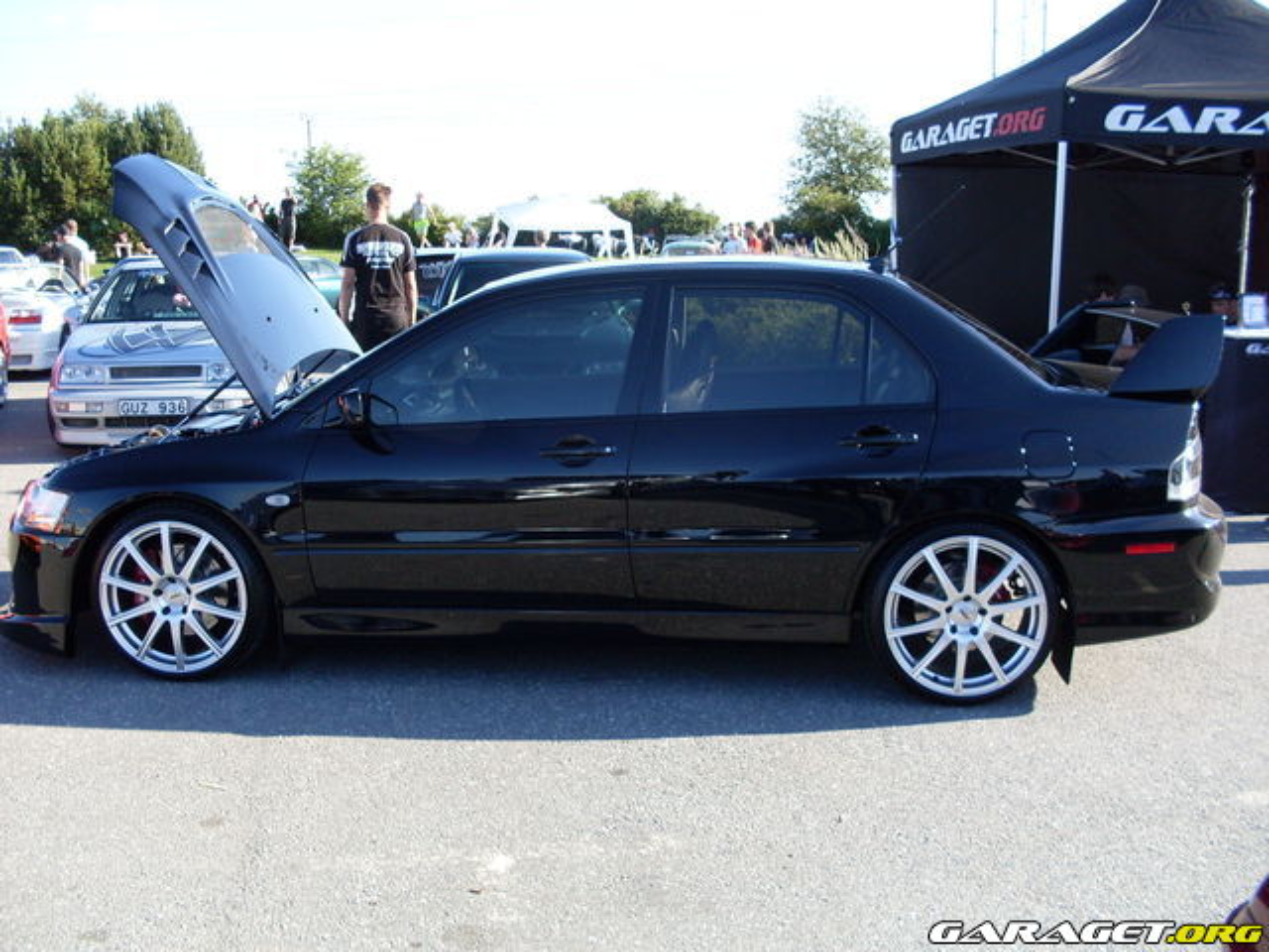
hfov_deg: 49.0
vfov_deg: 37.7
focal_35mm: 38
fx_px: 1393
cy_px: 476
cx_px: 634
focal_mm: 6.3
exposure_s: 1/350
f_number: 2.8
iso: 80
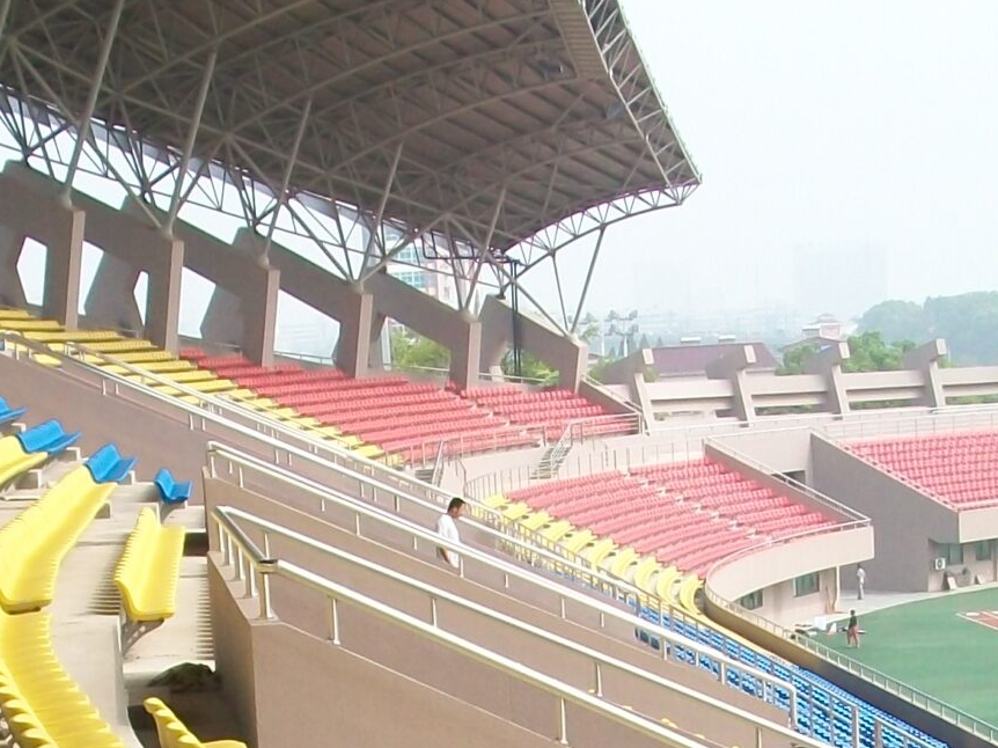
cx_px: 402
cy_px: 1062
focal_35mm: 101
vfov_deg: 13.9
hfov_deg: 19.4
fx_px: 2911
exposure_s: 1/640
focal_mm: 5.7
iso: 80
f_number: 2.8
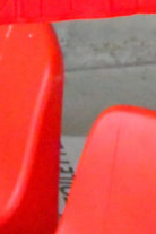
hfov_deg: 6.6
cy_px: -278
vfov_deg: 9.5
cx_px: -209
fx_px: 1287
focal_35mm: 198
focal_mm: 27
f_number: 4
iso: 9000
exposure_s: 1/4000
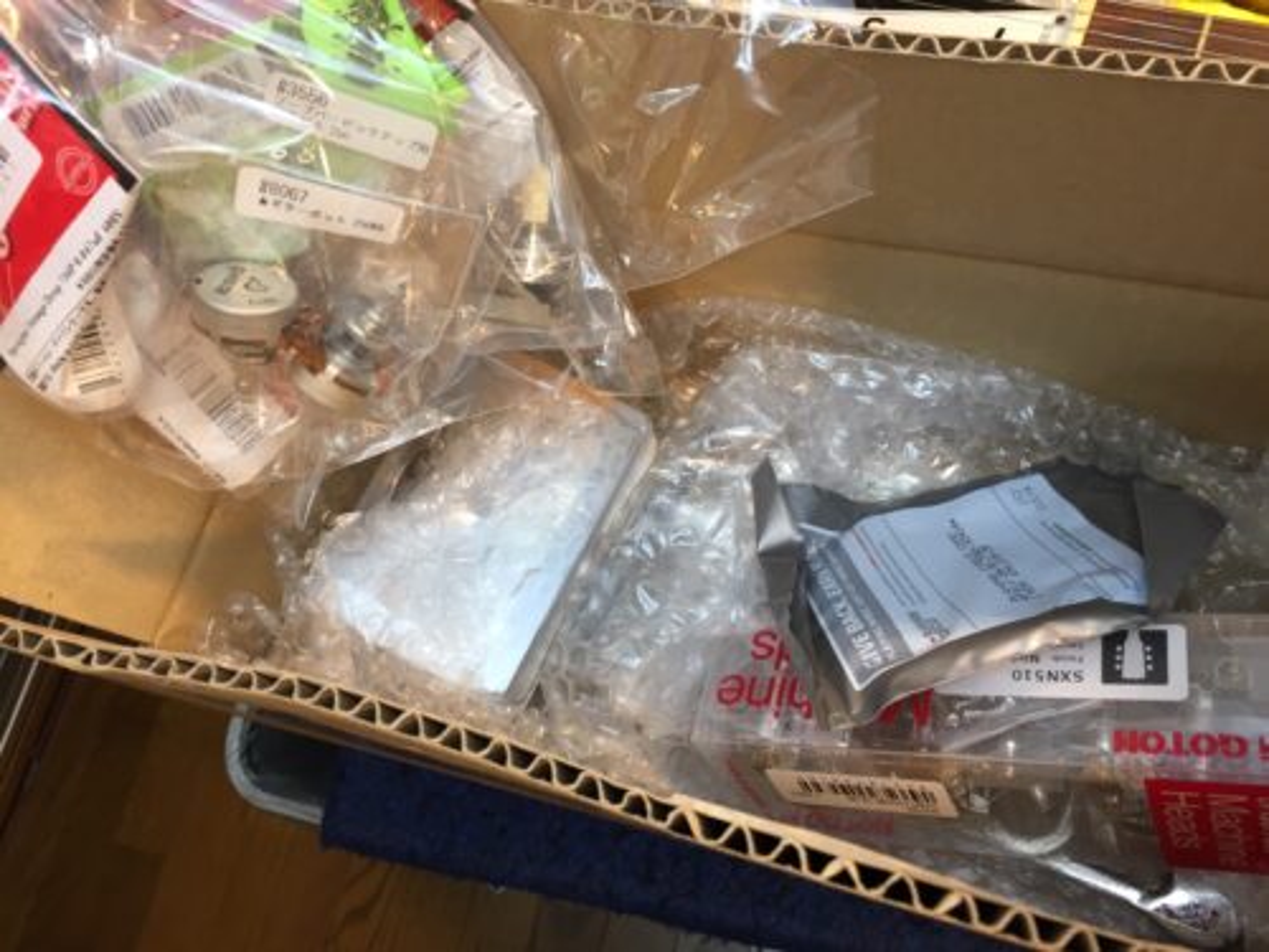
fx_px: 1063
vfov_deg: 48.2
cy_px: 476
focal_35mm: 29
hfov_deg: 61.7
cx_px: 634
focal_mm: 4.15
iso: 80
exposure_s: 1/33
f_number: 2.2
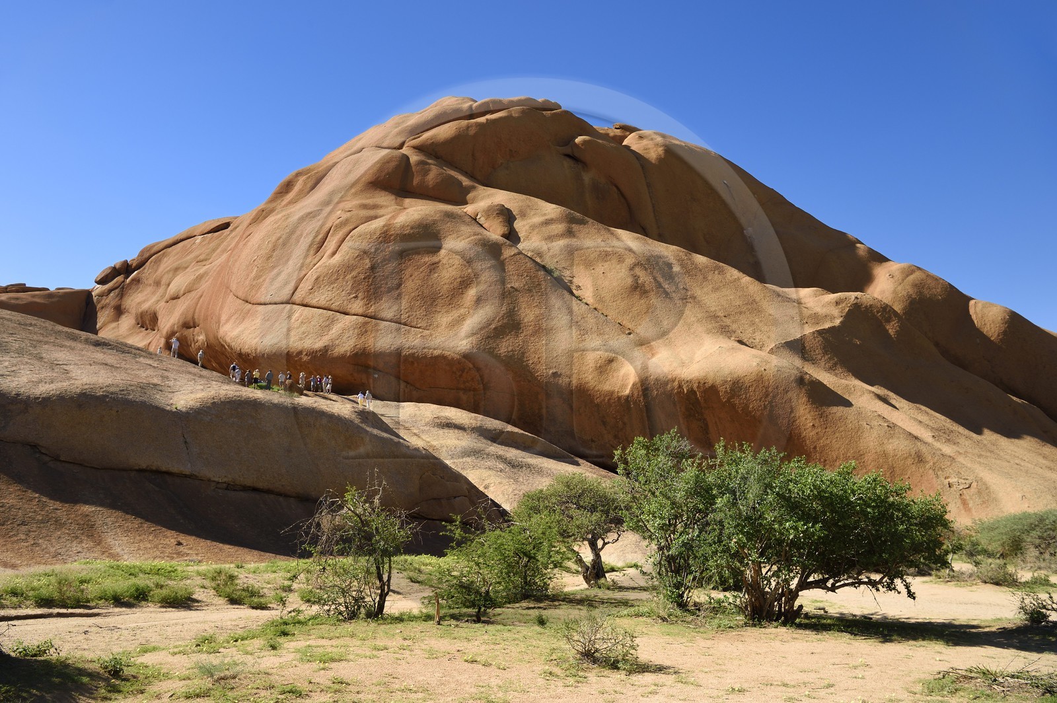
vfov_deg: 44.9
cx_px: 528
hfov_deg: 63.7
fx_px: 851
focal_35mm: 29
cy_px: 352
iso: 200
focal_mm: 29
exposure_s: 1/500
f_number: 8
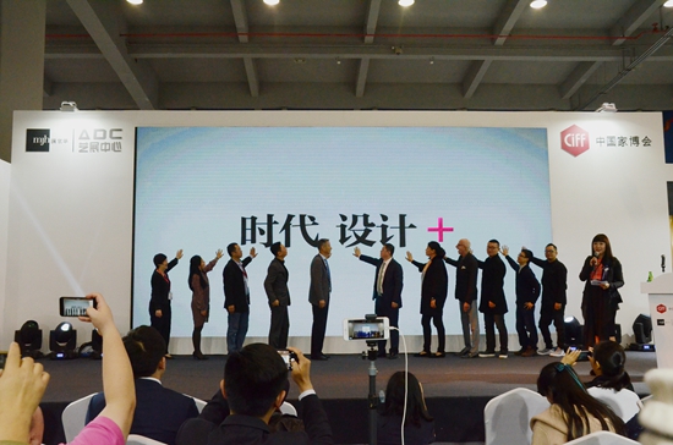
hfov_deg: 57.3
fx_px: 615
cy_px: 222
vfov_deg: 39.8
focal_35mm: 33
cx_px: 336
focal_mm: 22
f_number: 7.1
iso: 2500
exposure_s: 1/250
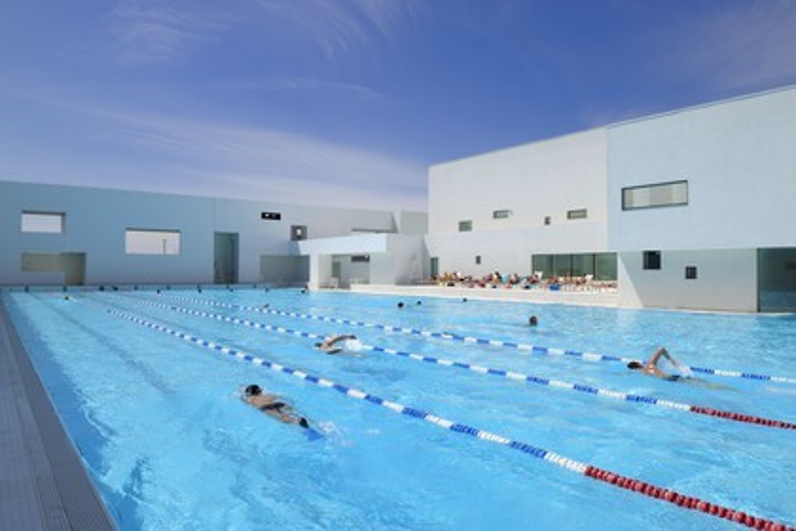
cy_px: 266
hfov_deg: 73.7
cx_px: 398
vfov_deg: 53.1
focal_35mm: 24
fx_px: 531
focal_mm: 24
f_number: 14
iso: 200
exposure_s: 1/200
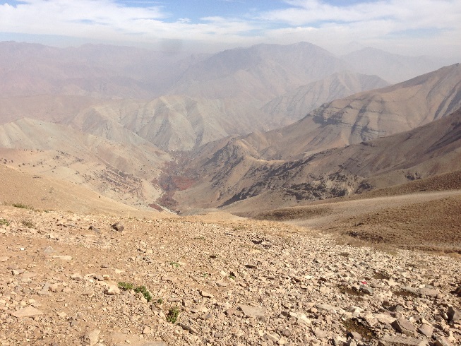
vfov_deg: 43.0
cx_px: 230
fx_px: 440
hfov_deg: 55.3
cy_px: 173
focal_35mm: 33
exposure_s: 1/2169
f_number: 2.4
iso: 50
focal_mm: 4.12
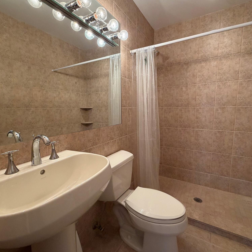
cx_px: 129
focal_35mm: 17
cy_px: 126
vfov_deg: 84.0
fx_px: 140
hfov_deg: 84.0
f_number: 2.2
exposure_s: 1/120
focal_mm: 2.22
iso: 250
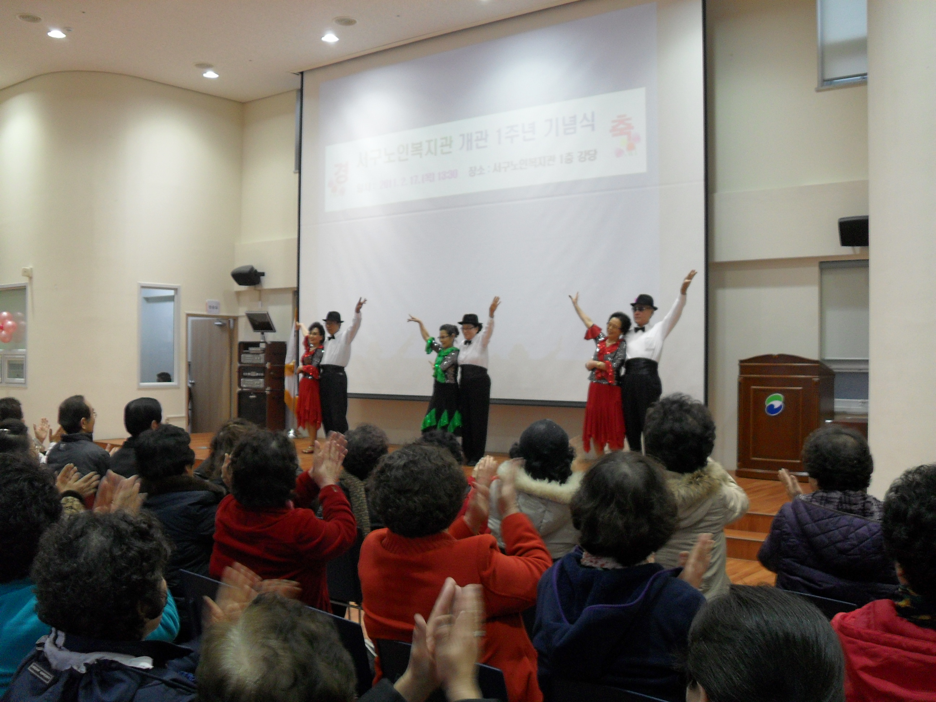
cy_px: 351
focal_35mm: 35
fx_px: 946
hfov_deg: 52.6
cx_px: 468
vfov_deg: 40.7
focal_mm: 6.2
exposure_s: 1/30
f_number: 2.8
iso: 120
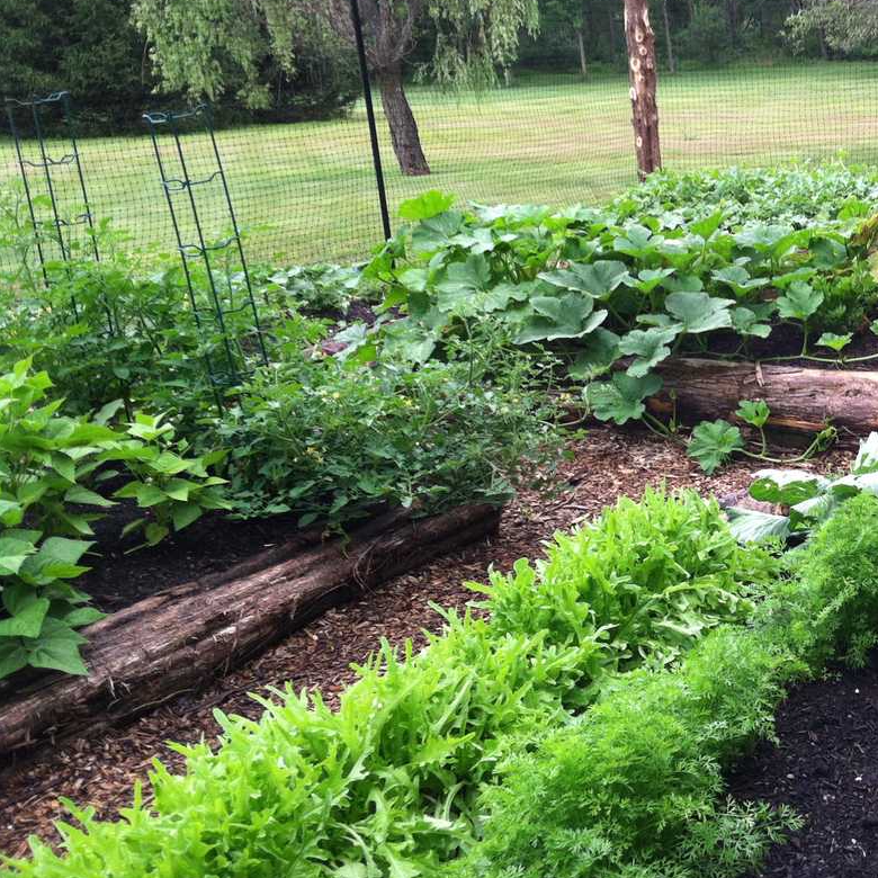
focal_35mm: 53
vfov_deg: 32.1
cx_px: 751
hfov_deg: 31.1
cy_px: 330
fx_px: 1521
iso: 80
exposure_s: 1/147
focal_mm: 3.85
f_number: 2.8
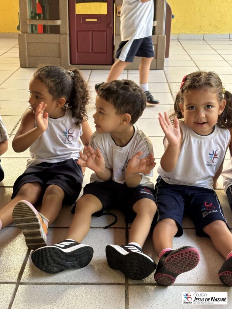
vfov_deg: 36.8
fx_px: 465
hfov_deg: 28.0
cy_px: 154
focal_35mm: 52
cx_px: 116
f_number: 1.6
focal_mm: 5.96
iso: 50
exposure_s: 1/60
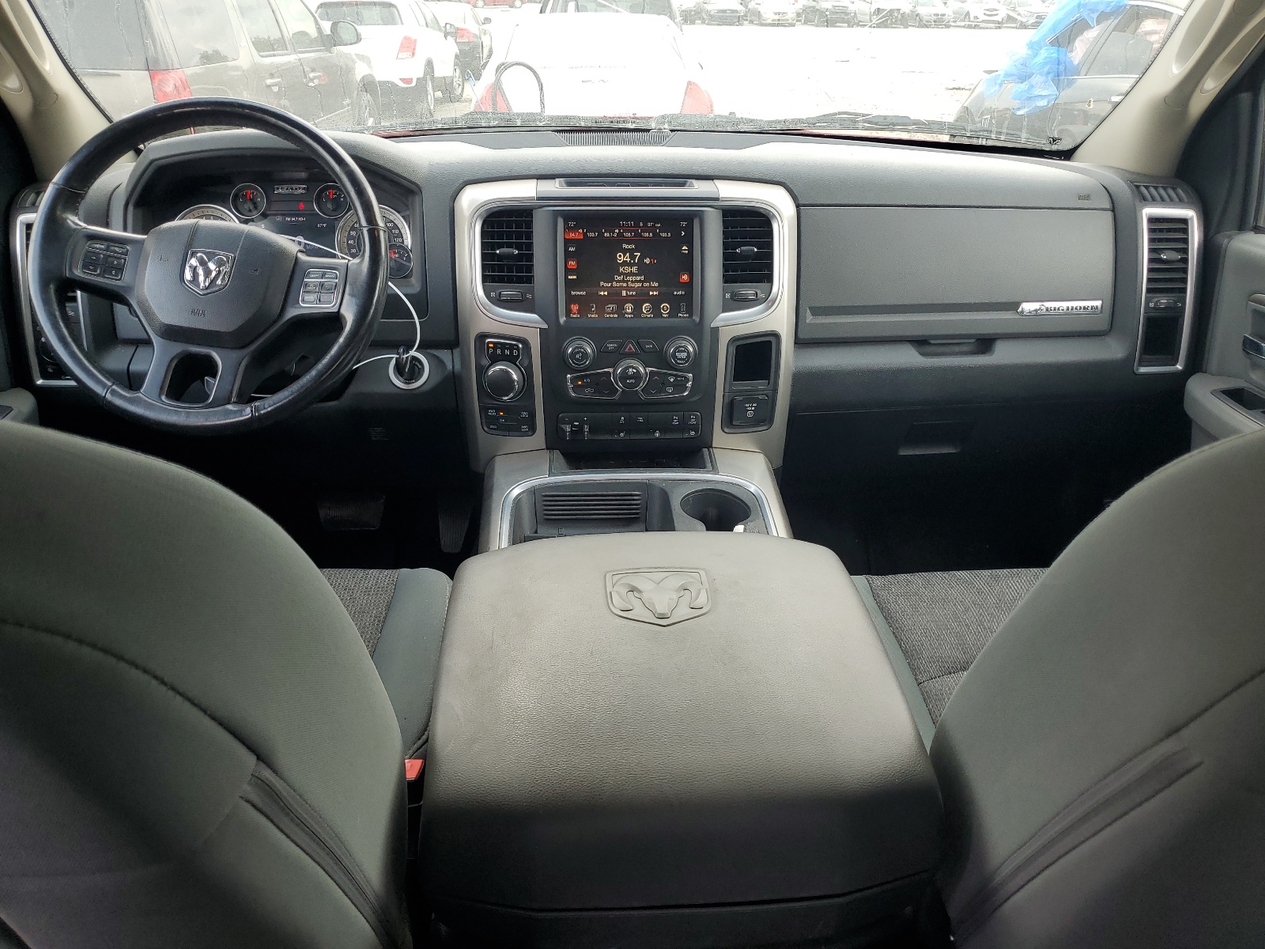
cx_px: 632
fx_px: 950
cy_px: 474
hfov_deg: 67.3
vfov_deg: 53.1
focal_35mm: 26
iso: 50
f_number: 1.5
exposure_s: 1/263
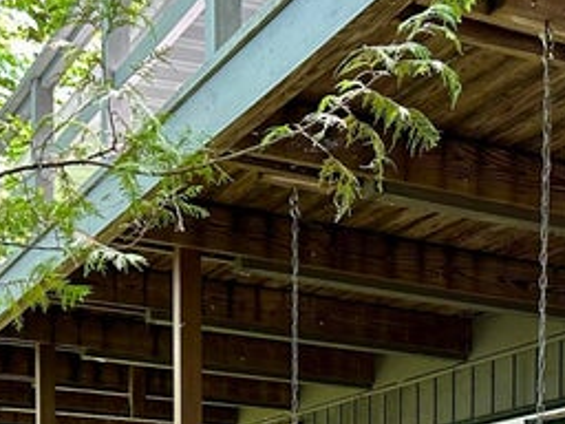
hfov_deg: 23.8
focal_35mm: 80
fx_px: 1306
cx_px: 502
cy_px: 660
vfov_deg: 16.6
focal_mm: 6.86
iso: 200
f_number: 1.78
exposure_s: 1/121
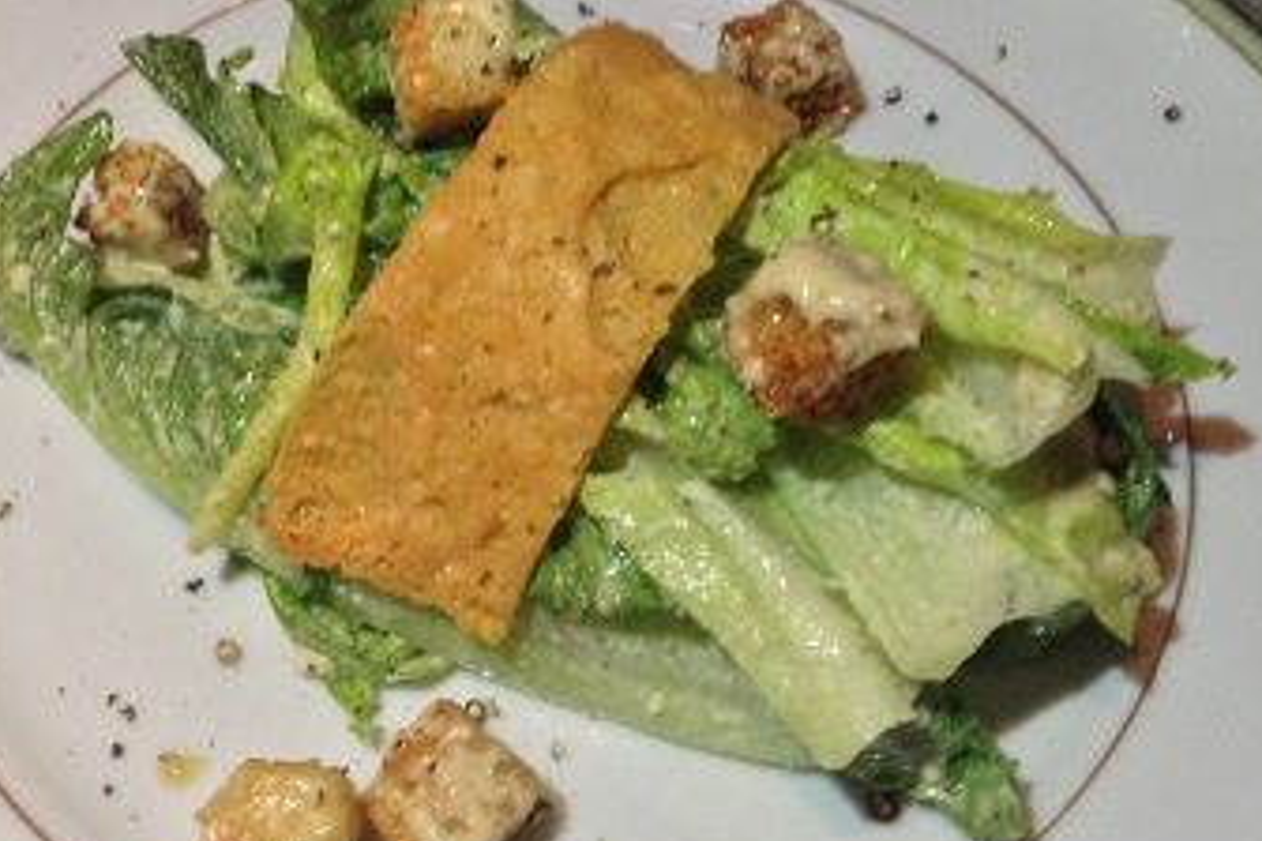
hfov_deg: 40.2
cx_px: 518
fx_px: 1718
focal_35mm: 49
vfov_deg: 27.3
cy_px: 252
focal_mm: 4.12
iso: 400
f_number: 2.4
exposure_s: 1/20
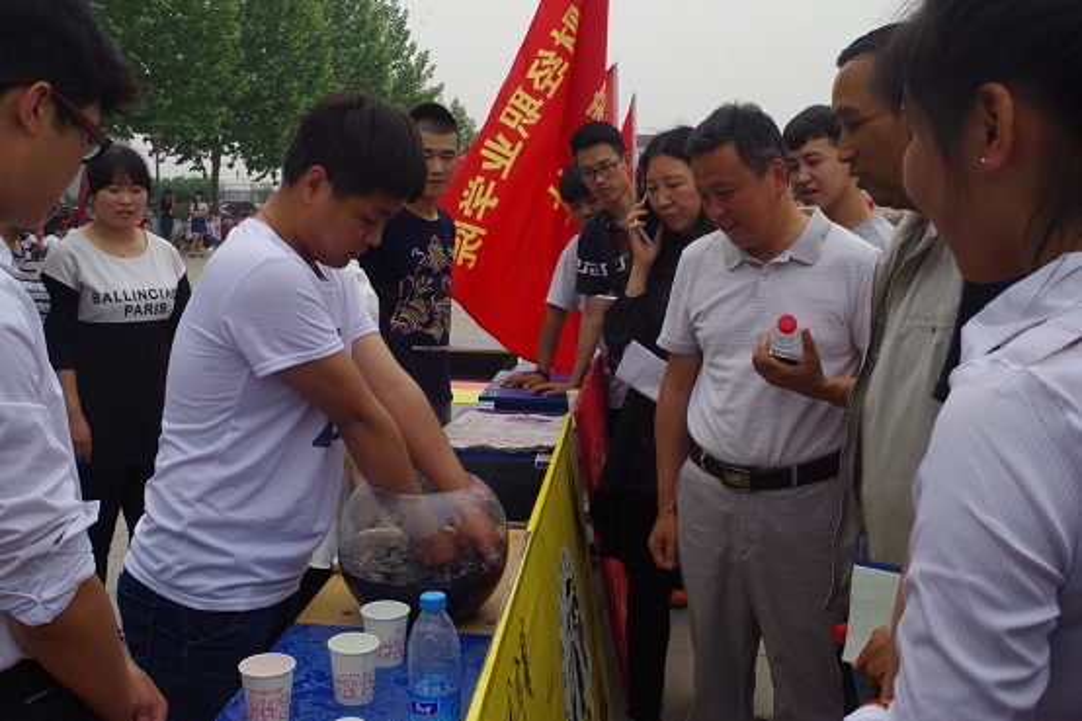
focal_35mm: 36
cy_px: 360
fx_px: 1082
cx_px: 541
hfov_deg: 53.1
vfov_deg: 36.9
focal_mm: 24.38
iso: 800
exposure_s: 1/400
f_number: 14
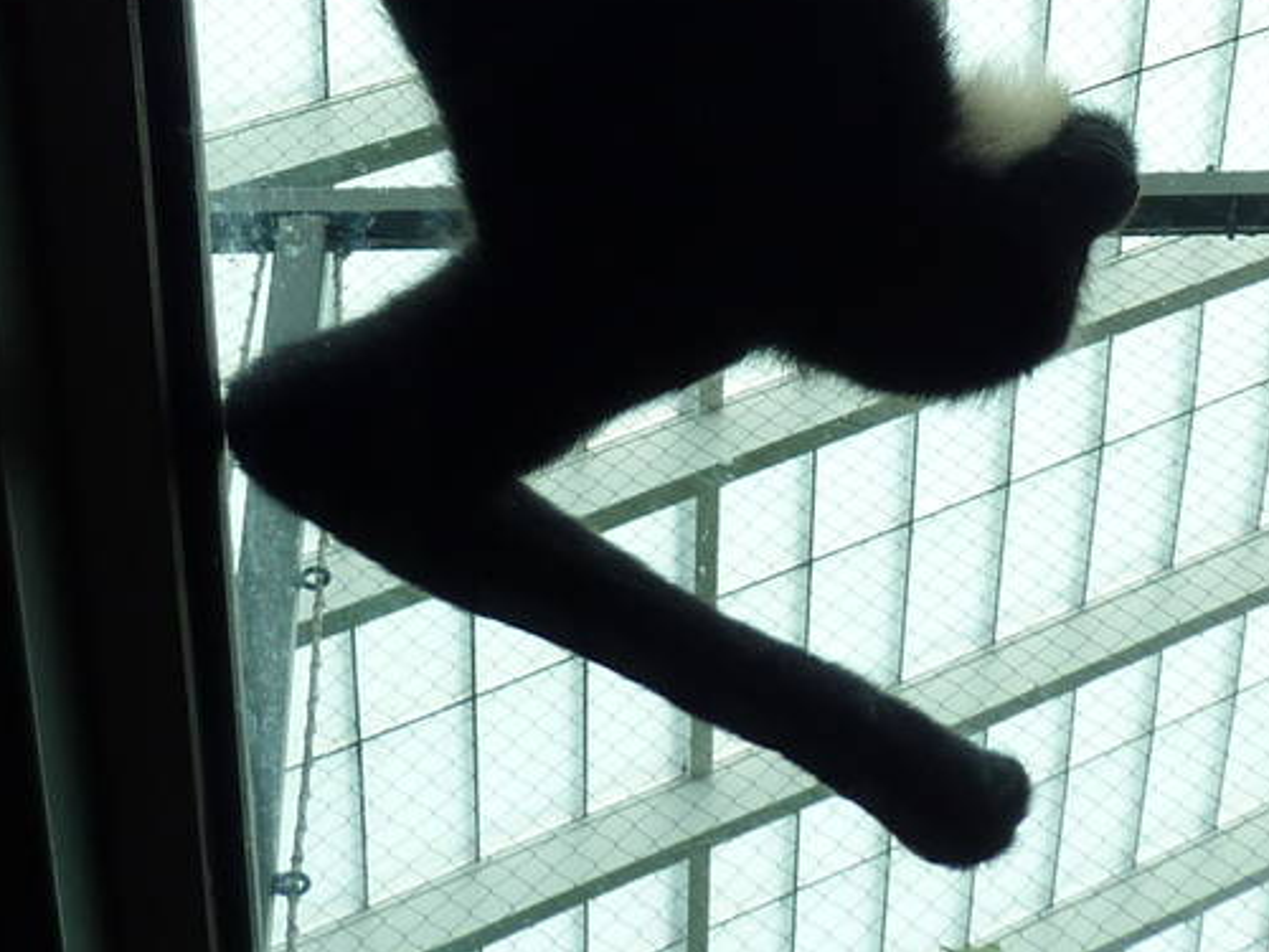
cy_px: -282
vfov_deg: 17.3
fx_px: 2933
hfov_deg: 24.4
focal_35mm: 80
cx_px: 716
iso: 80
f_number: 3.3
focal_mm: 4.1
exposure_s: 1/500
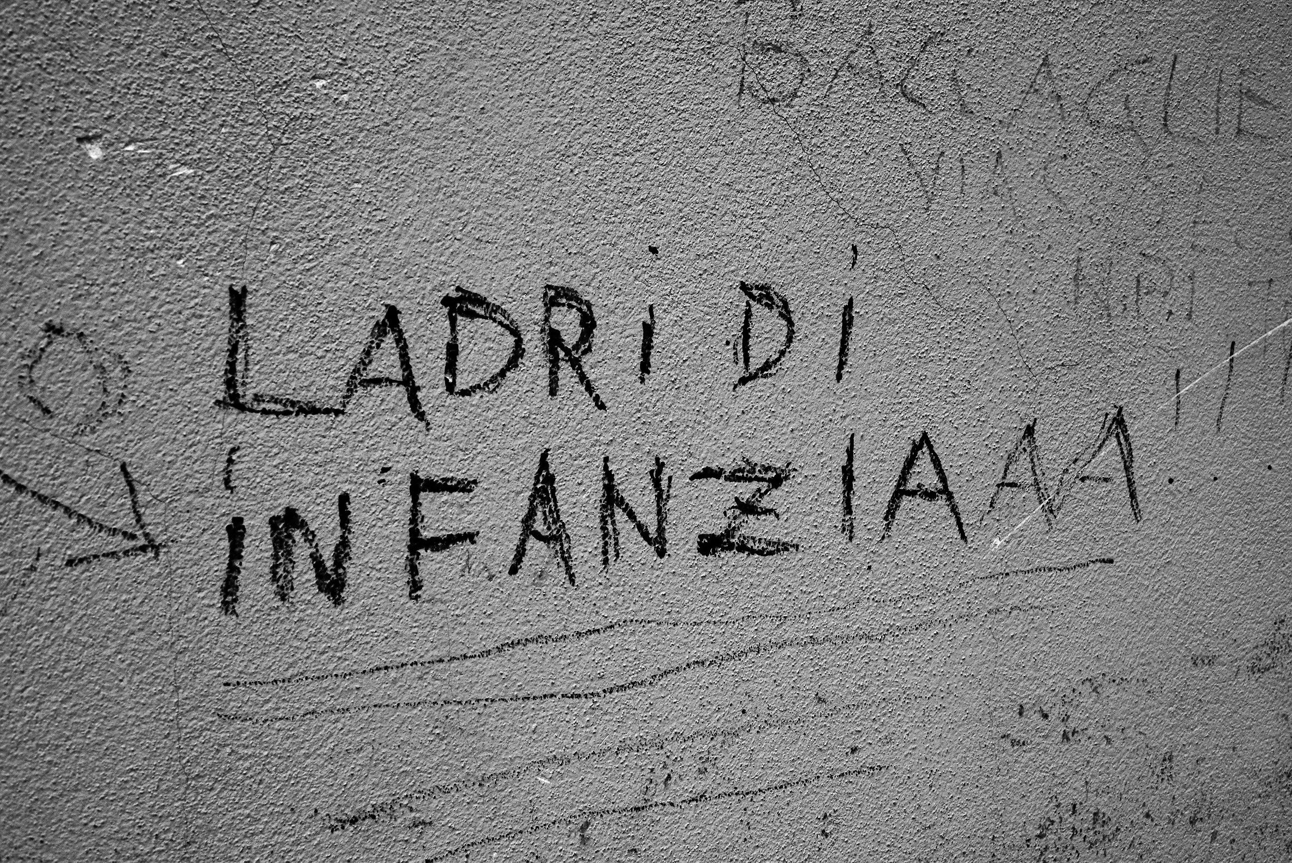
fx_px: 1795
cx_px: 646
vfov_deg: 27.0
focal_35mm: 50
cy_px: 432
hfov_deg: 39.6
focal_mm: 50
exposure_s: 1/100
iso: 1000
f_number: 13
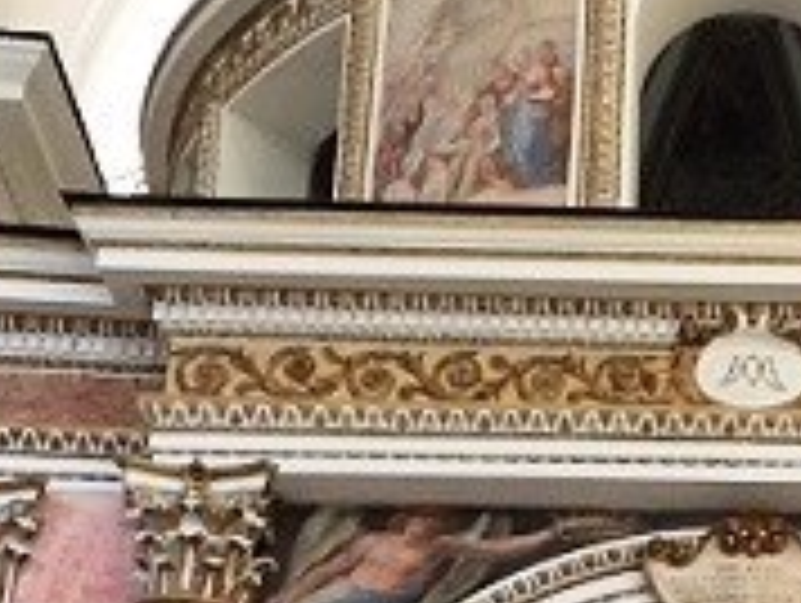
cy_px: 716
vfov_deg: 16.7
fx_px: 1970
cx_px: 749
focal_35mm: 85
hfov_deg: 22.3
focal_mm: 4.15
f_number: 2.2
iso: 200
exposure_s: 1/33
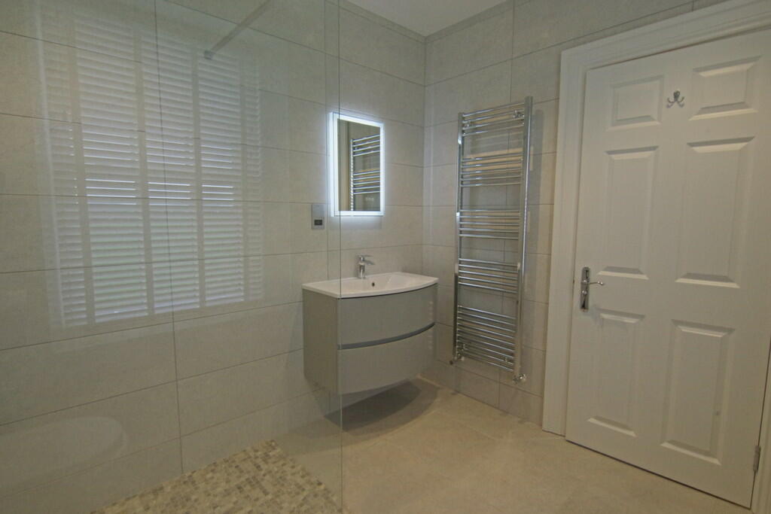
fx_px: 343
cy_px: 257
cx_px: 386
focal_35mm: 16
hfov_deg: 96.7
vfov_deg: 73.8
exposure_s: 1/25
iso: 3200
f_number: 4
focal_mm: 11
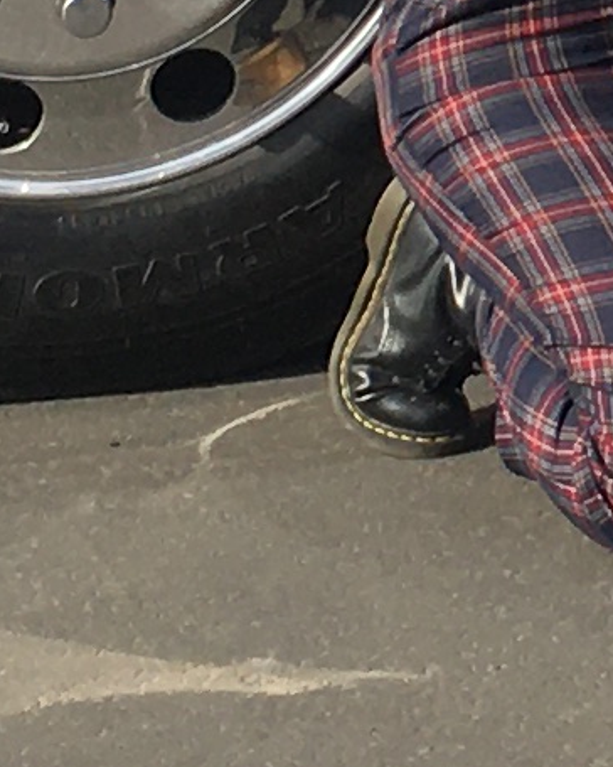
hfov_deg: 5.9
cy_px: -947
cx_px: 1600
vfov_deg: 7.3
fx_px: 5692
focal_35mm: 251
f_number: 2.2
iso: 25
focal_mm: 4.15
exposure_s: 1/962
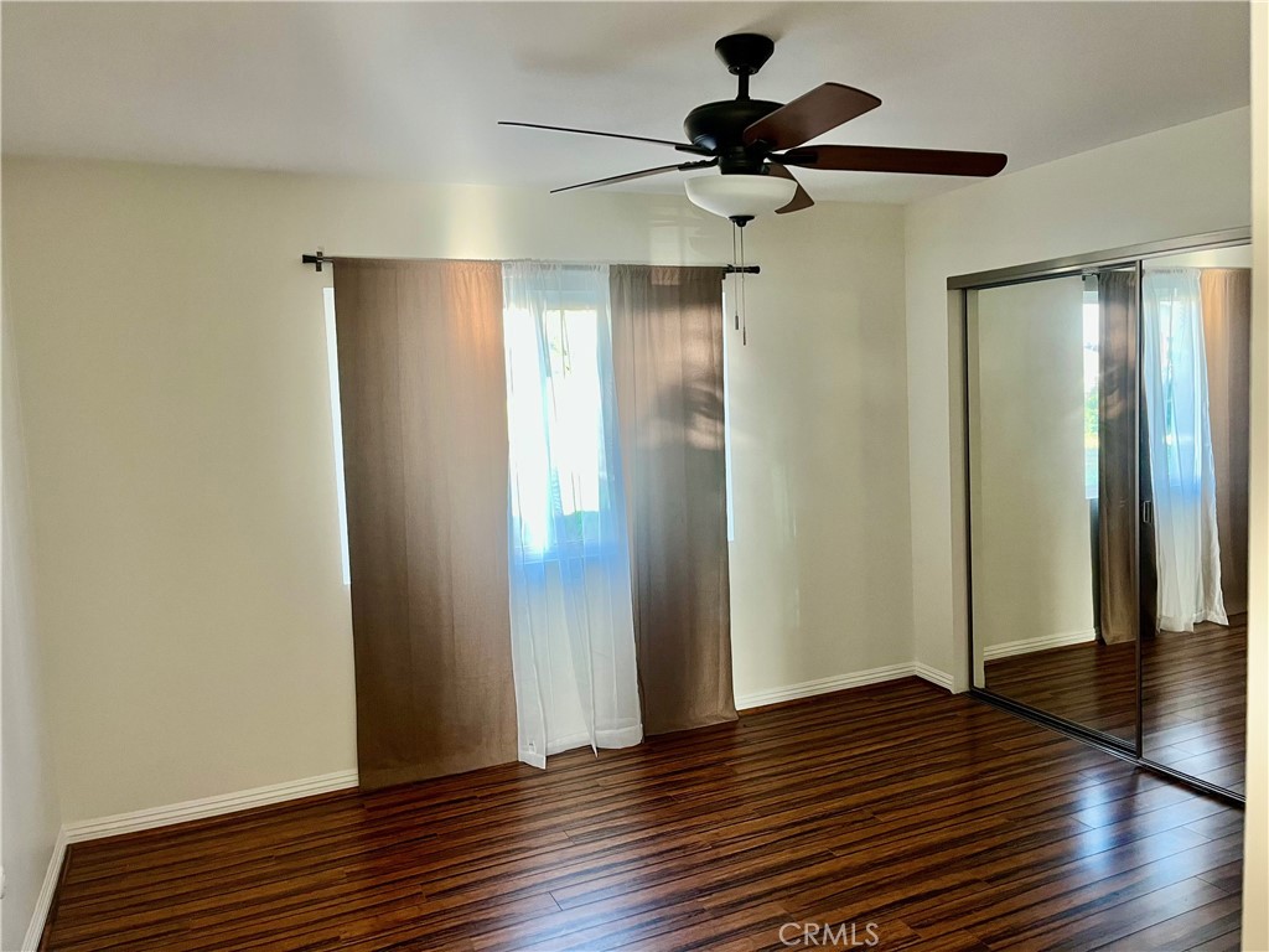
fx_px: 953
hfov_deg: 67.3
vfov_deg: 53.1
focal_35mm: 26
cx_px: 634
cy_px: 476
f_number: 1.6
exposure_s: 1/60
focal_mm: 5.1
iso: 160
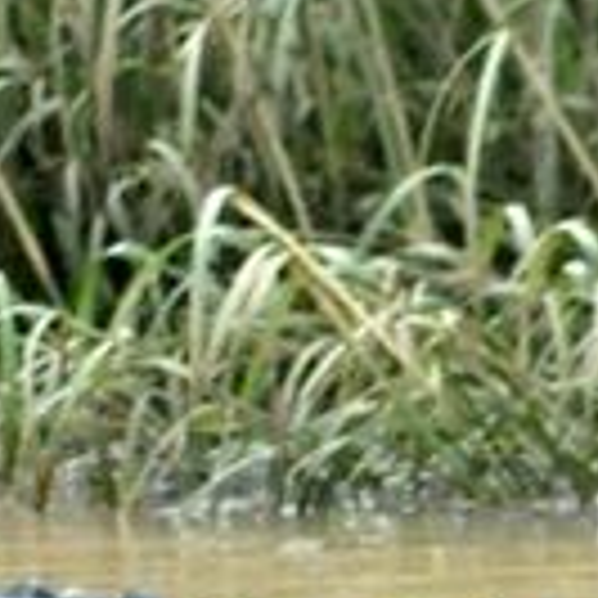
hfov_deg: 0.8
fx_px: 44992
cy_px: 710
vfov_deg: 0.8
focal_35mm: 2302
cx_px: 827
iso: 1250
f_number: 5.6
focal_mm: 300
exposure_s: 1/800
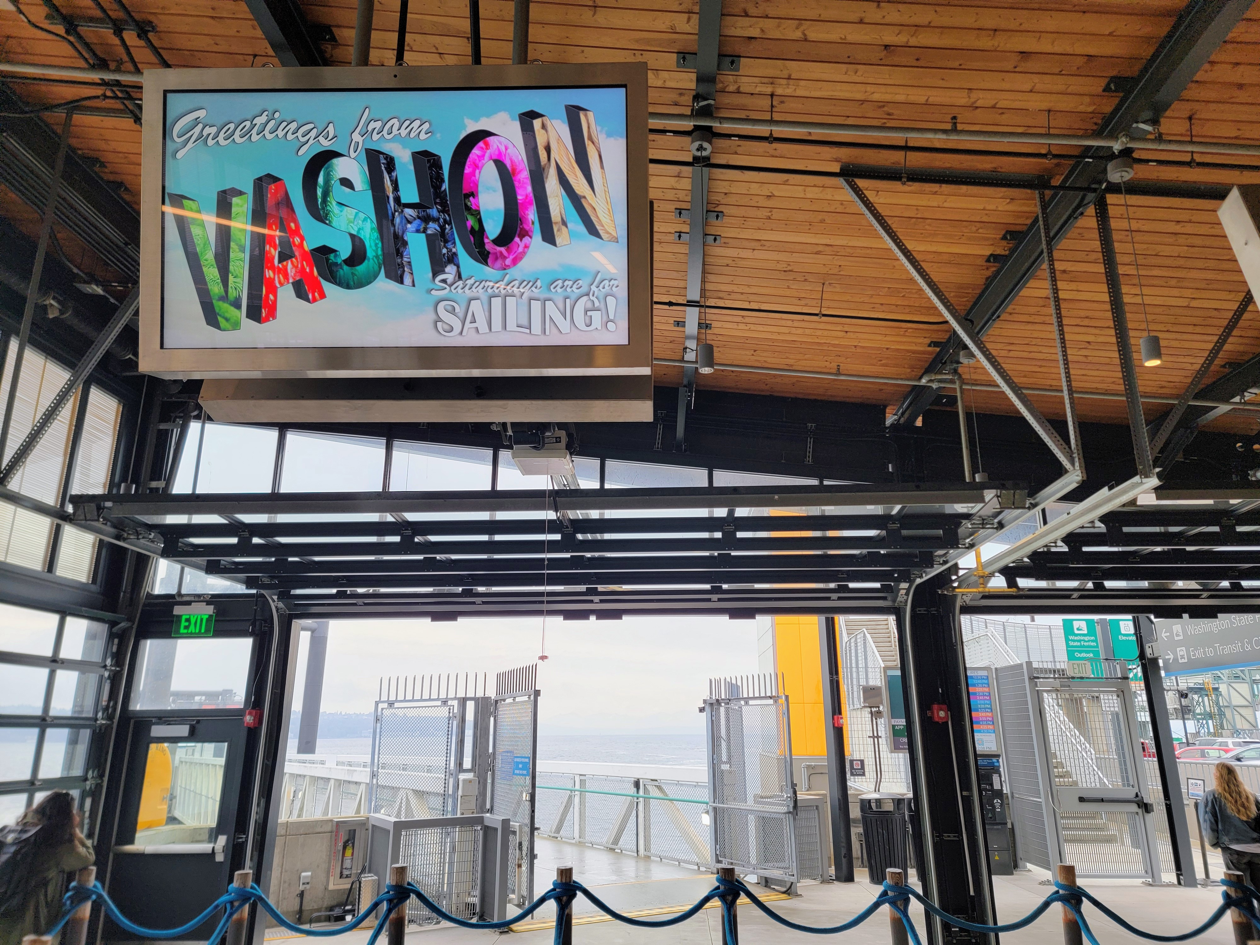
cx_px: 630
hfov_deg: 71.6
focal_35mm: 24
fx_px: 874
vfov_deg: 56.8
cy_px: 472
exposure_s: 1/120
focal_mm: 6.7
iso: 32
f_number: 1.8
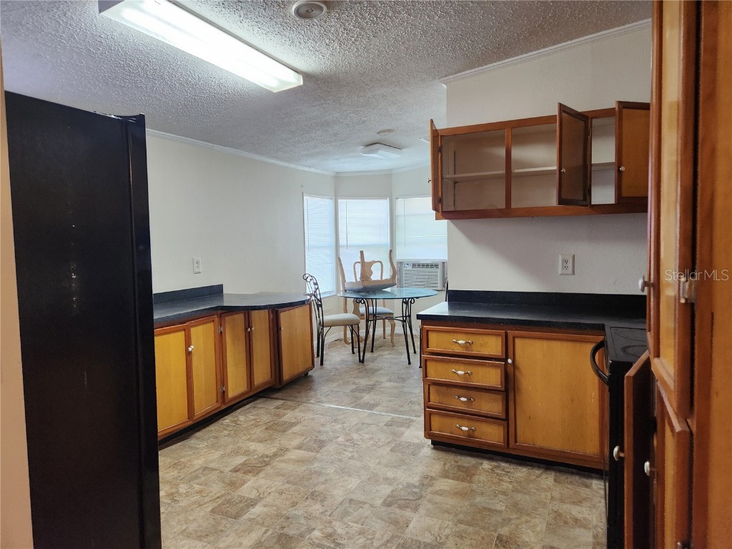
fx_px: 486
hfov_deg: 73.9
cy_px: 274
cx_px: 366
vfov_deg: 58.9
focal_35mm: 23
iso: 500
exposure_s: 1/120
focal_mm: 5.4
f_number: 1.8
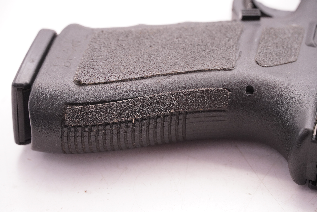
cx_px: 158
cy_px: 106
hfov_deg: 14.1
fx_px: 1282
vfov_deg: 9.4
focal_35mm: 146
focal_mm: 97
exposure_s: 1/125
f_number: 5.6
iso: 1000
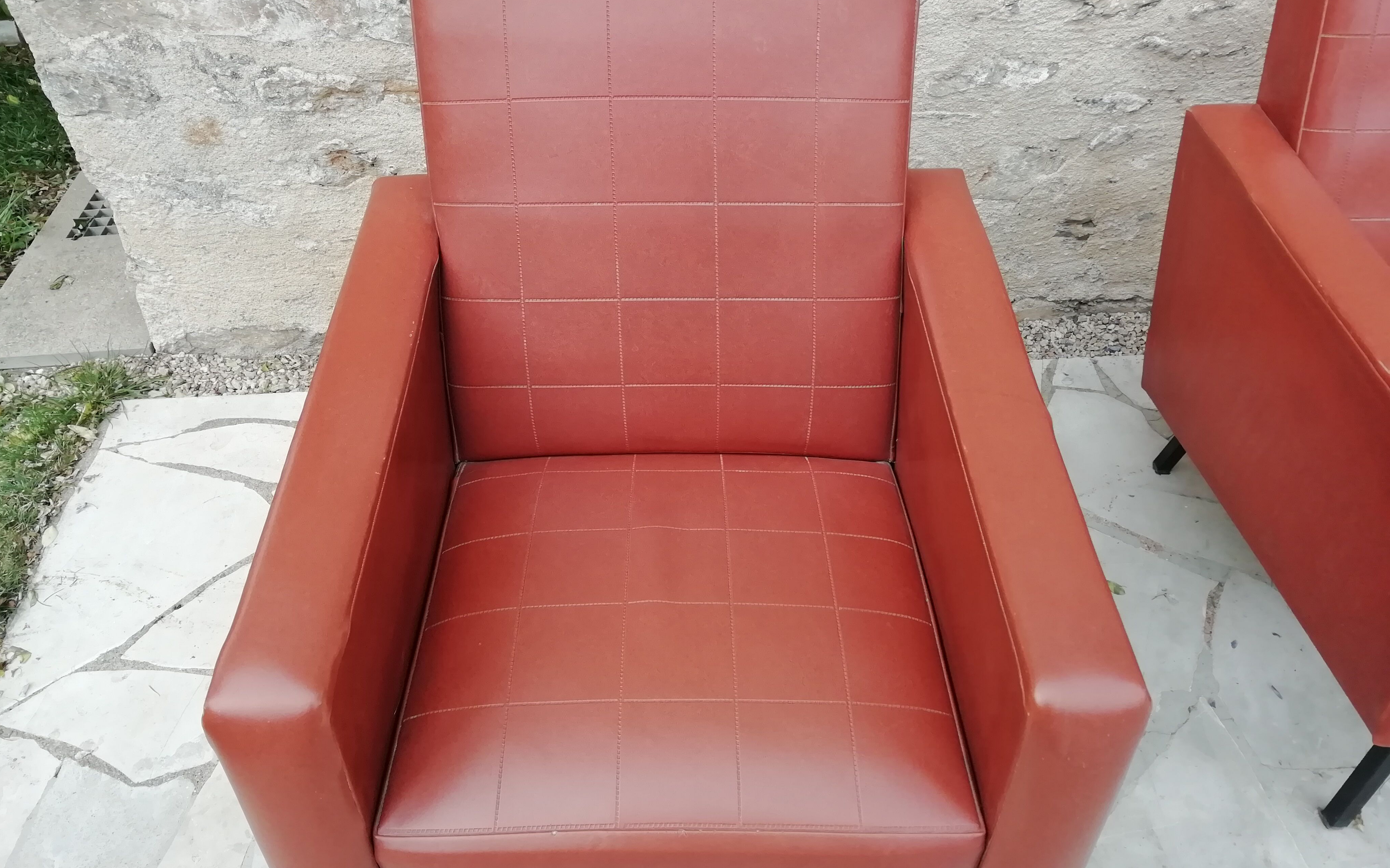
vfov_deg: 44.5
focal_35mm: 28
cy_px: 389
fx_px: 1061
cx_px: 686
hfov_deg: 66.5
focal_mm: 3.46
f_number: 2.2
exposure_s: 1/255
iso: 50
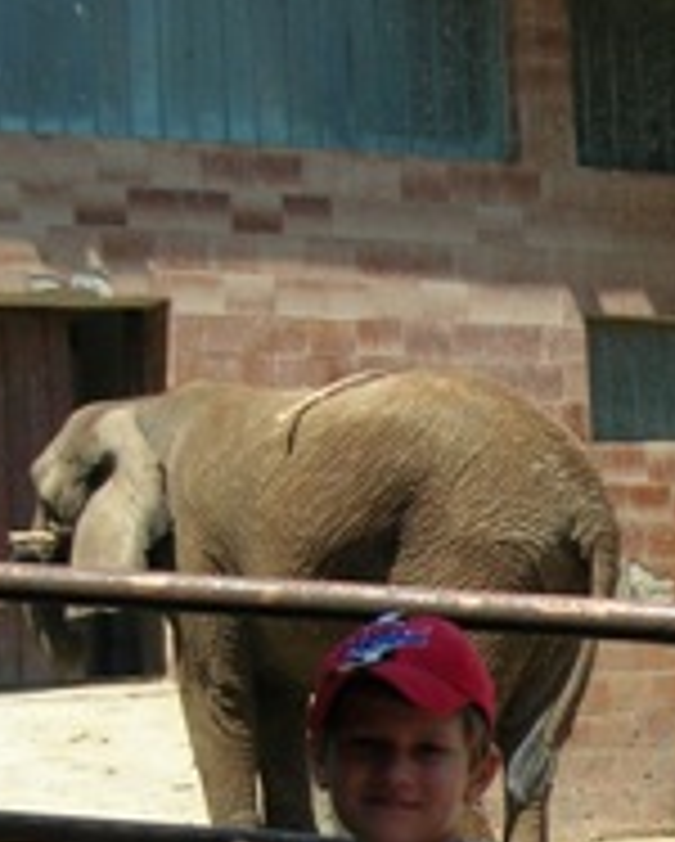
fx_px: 2817
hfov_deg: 13.2
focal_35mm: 113
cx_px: 891
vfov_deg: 16.4
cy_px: 982
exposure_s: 1/334
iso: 64
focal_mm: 7.8
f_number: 4.8
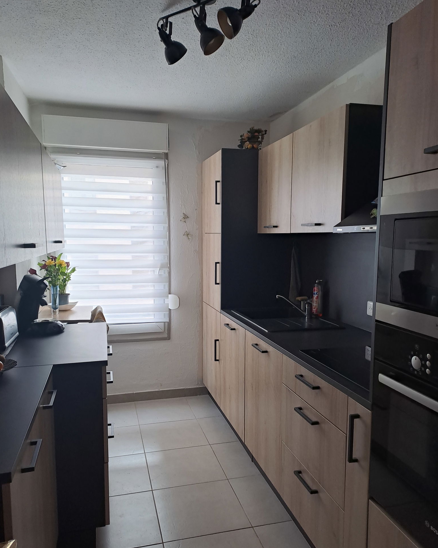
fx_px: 438
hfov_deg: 53.2
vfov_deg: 64.0
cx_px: 216
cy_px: 297
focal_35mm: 27
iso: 64
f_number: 1.8
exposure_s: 1/50
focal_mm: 4.65
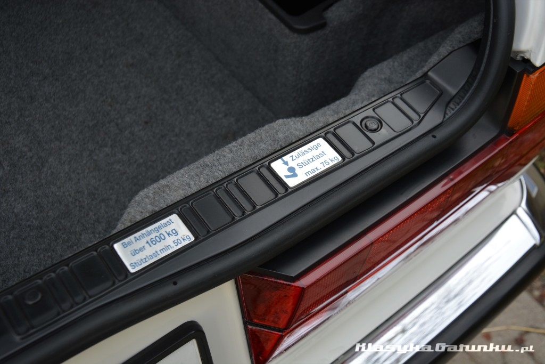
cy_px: 182
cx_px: 272
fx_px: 727
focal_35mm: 48
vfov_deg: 28.1
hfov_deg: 41.1
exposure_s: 1/125
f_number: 5.6
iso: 320
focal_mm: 32
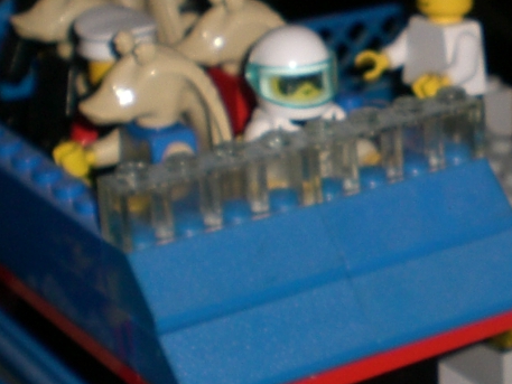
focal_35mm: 133
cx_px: 583
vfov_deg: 11.1
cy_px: 250
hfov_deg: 14.4
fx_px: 1968
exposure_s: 1/60
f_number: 4.4
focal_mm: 6.3
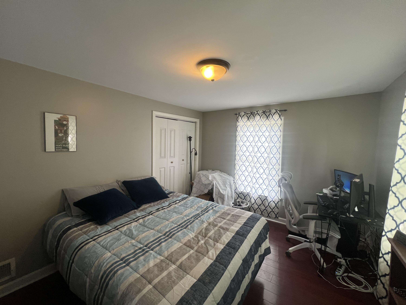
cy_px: 152
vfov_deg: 89.9
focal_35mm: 13
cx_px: 203
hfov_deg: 106.2
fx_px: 152
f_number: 1.8
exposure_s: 1/99
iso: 125
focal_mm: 1.57
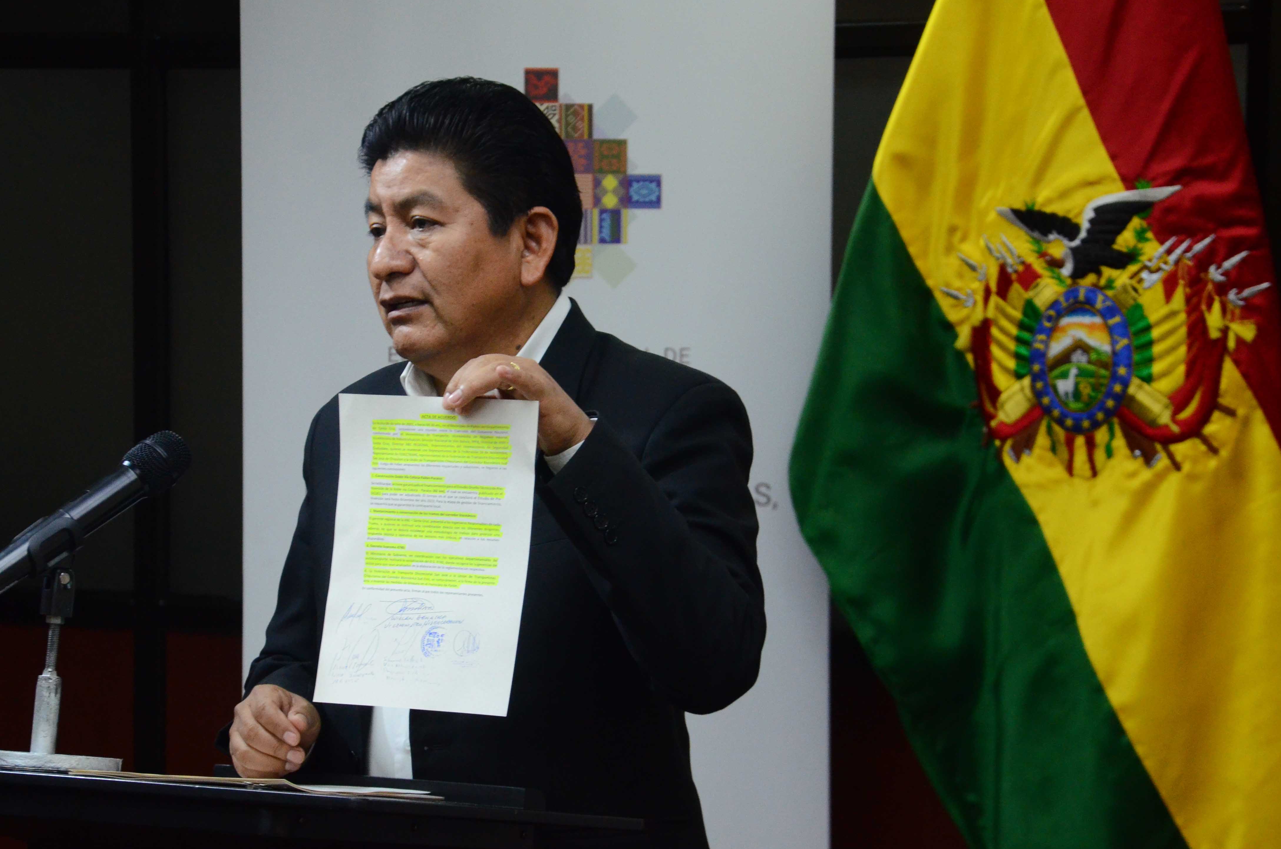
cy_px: 432
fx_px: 5433
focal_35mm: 153
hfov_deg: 13.4
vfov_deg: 8.9
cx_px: 570
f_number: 5.6
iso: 2500
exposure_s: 1/125
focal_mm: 90
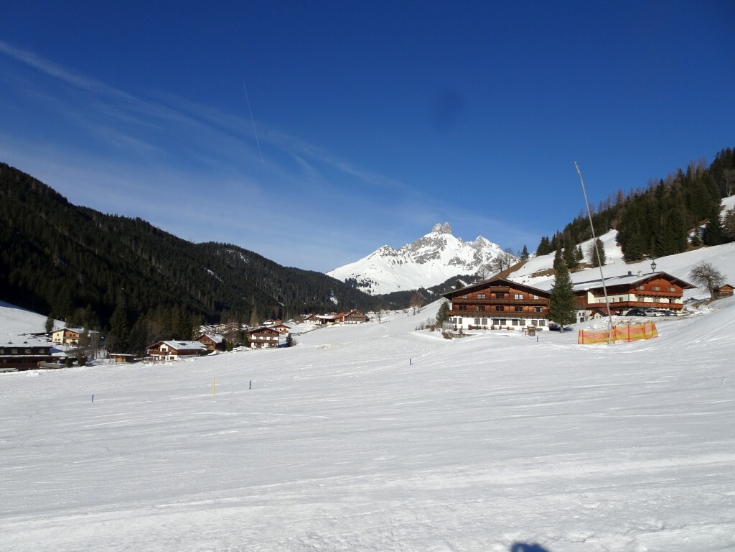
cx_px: 368
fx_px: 510
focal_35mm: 24
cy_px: 276
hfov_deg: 71.6
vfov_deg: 56.8
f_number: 3.5
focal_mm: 4.1
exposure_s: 1/2000
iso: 80
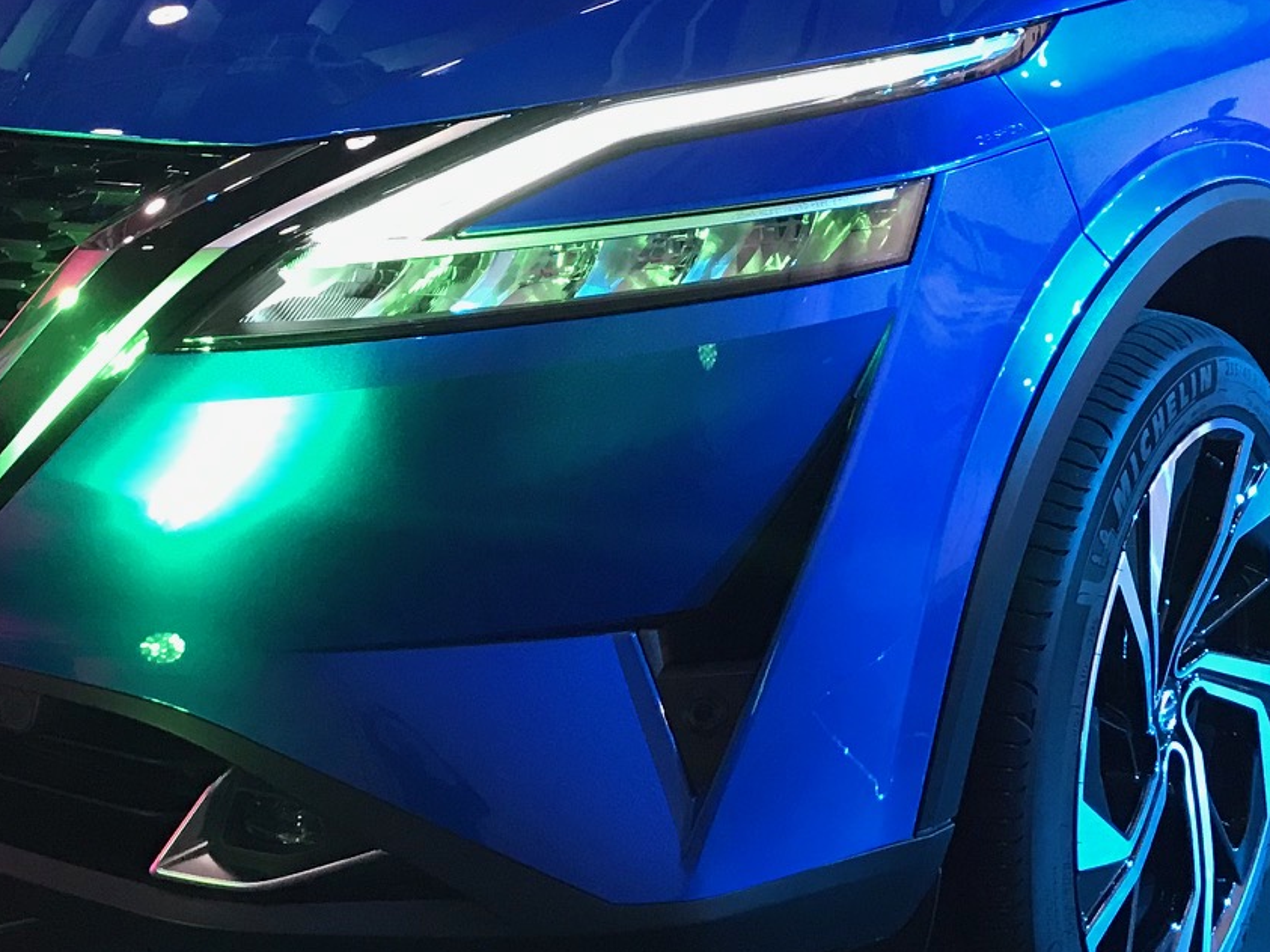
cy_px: 74
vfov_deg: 21.4
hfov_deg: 29.0
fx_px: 2458
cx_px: 594
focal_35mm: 67
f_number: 1.8
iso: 80
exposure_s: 1/16
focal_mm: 3.99
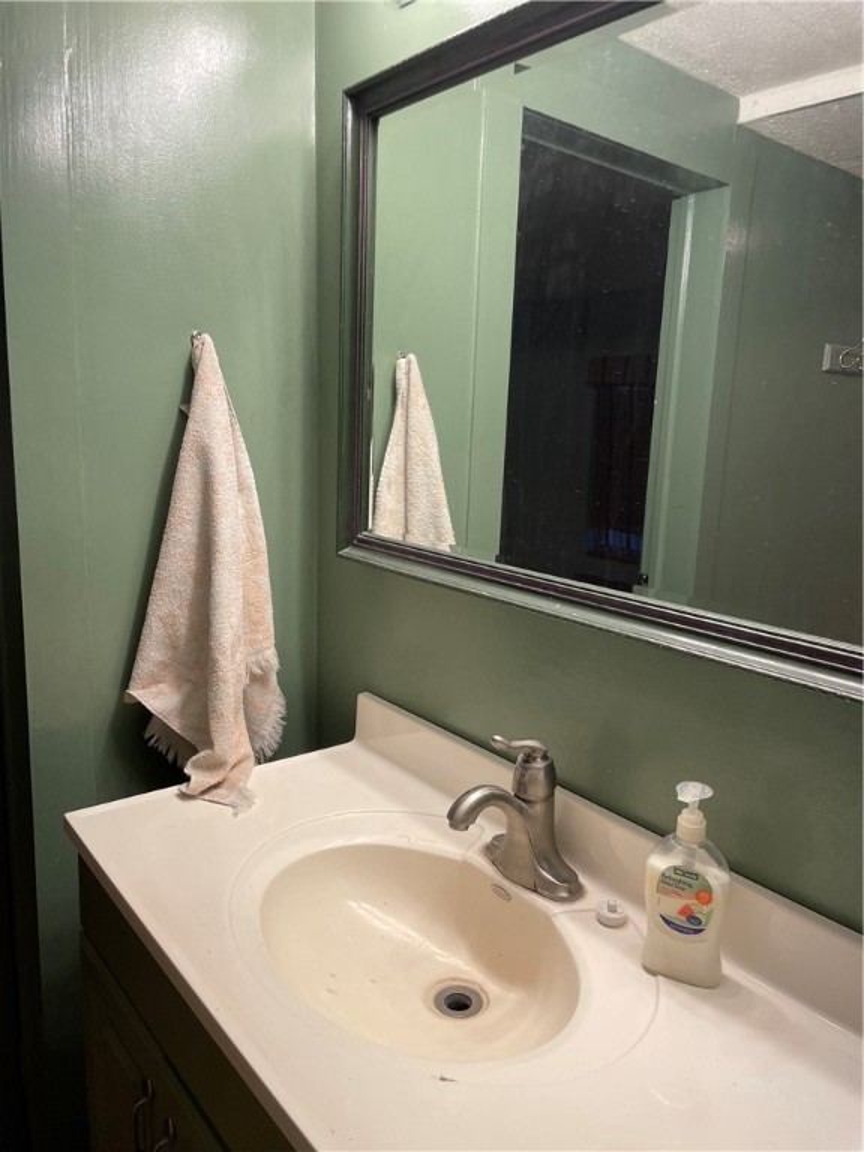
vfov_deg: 67.3
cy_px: 576
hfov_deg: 53.1
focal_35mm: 26
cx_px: 432
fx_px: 865
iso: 80
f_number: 1.6
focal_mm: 4.2
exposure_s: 1/120
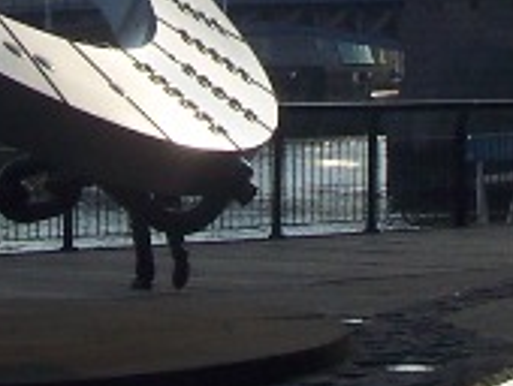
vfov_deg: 7.7
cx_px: 293
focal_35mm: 188
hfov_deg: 10.5
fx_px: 2790
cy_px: -277
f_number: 5.6
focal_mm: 7
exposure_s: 1/750
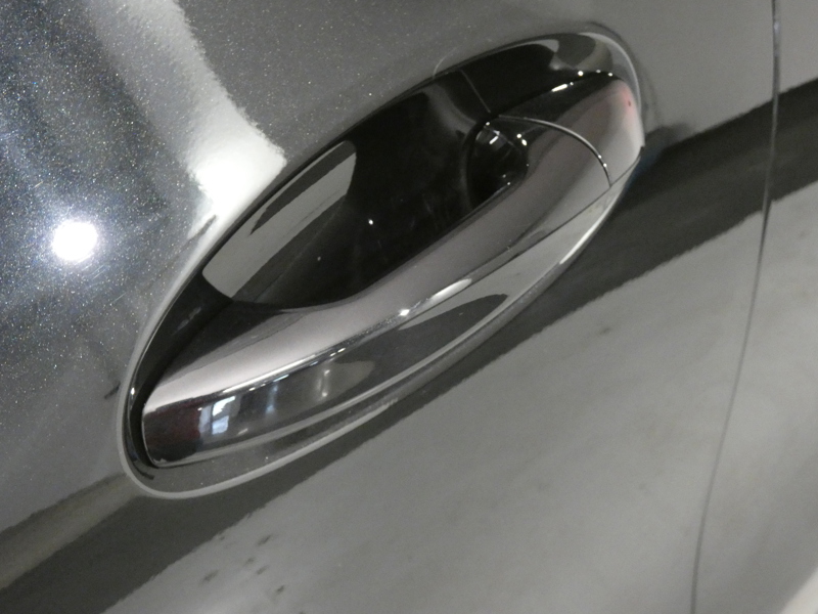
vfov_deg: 25.2
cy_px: 307
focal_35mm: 58
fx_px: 1371
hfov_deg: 33.2
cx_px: 409
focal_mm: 10.4
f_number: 4.1
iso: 1600
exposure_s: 1/15
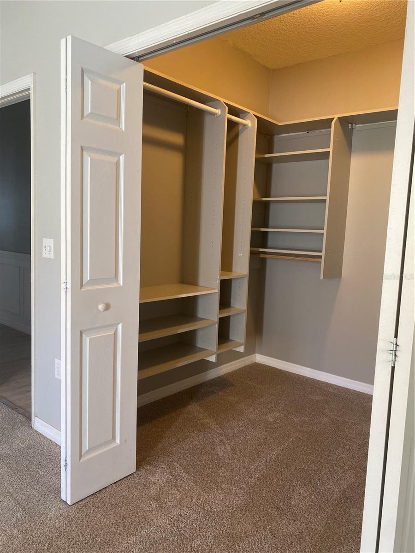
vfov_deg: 67.3
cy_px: 276
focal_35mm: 26
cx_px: 208
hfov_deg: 53.1
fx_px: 416
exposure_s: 1/60
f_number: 1.8
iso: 160
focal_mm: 4.25
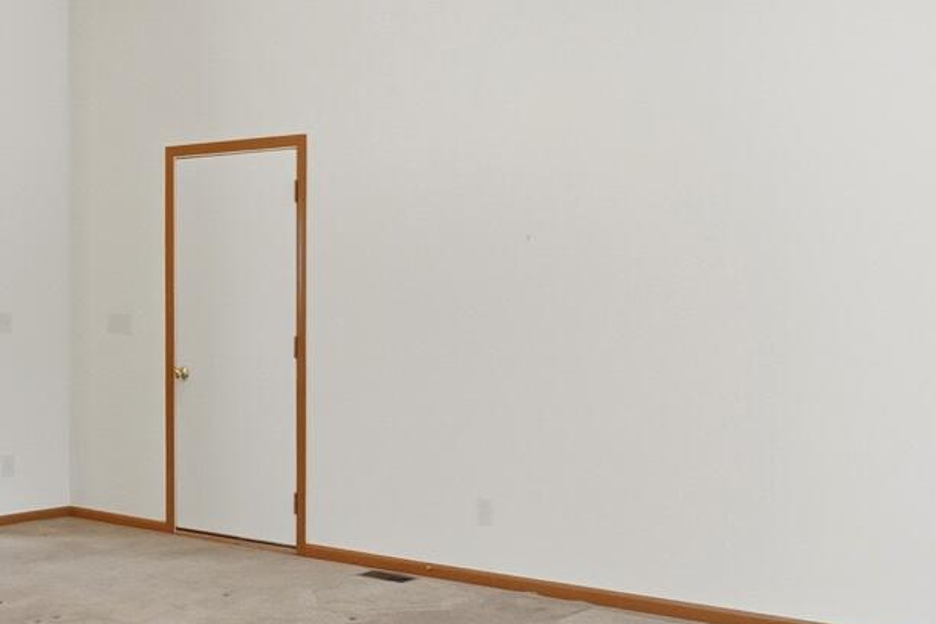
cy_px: 310
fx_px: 1274
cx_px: 440
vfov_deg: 27.5
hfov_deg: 40.3
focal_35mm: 49
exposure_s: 1/250
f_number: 4
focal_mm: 10
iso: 100
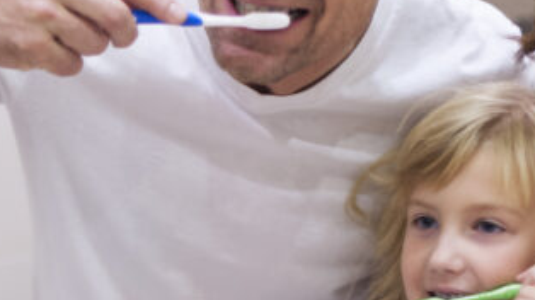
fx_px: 2424
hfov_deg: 12.6
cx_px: 124
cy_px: 381
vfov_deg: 7.0
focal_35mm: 171
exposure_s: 1/60
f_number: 2
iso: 200
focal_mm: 50
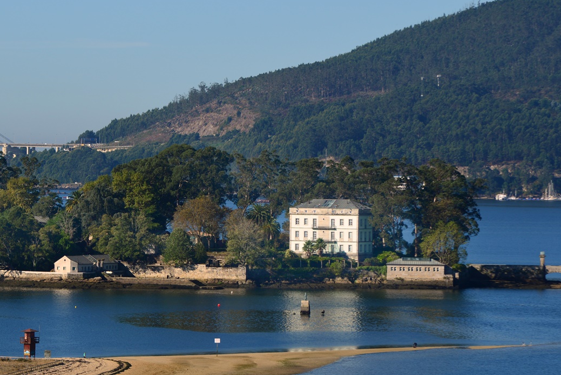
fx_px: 3602
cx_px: 87
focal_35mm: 231
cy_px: 237
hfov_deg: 8.9
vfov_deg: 6.0
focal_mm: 120
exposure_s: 1/250
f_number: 8
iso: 100
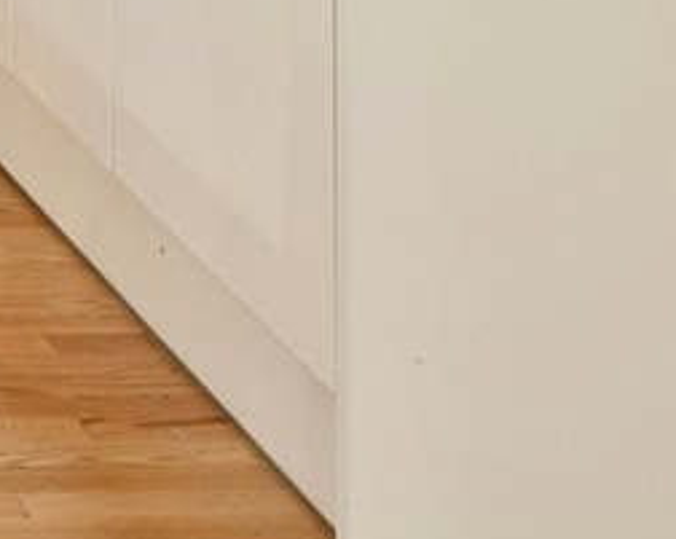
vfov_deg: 9.3
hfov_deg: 11.6
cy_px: -826
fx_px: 2898
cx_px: -770
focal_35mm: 145
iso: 200
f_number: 11
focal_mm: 16
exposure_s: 2
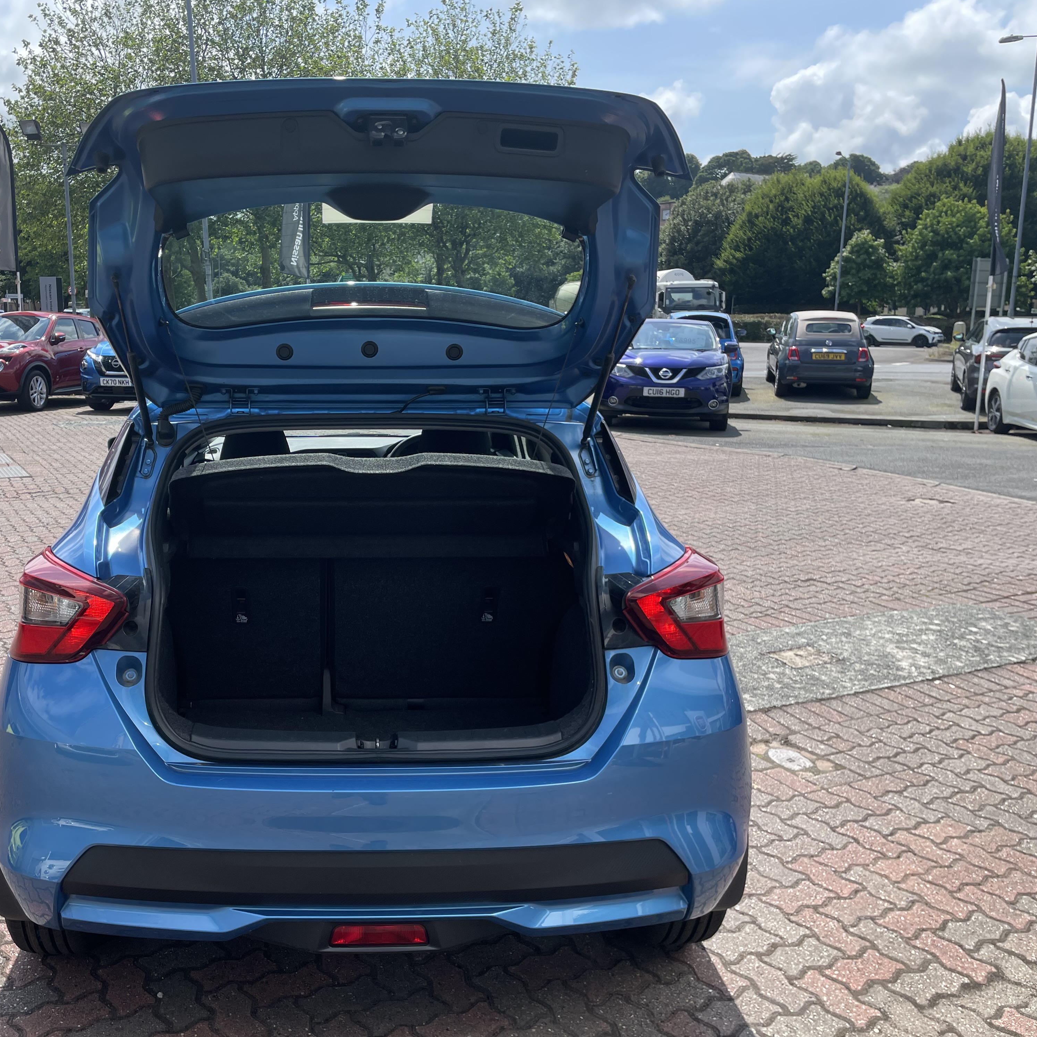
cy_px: 518
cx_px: 341
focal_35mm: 31
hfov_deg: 51.5
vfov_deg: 52.5
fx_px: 1051
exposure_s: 1/1984
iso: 32
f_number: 1.6
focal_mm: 4.2
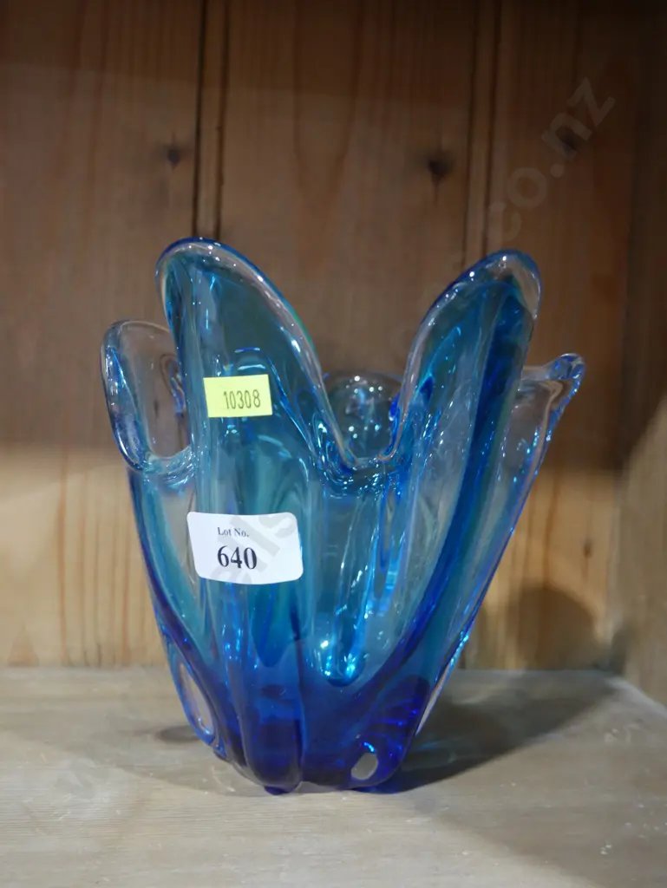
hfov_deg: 44.2
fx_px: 821
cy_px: 444
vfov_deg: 56.8
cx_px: 334
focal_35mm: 32
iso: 1600
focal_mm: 16
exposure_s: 1/60
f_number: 3.6
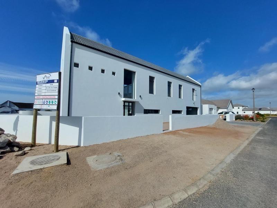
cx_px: 138
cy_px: 104
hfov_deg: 106.2
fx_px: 104
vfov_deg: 89.9
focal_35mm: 13
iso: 50
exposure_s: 1/4607
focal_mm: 1.74
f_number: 2.2
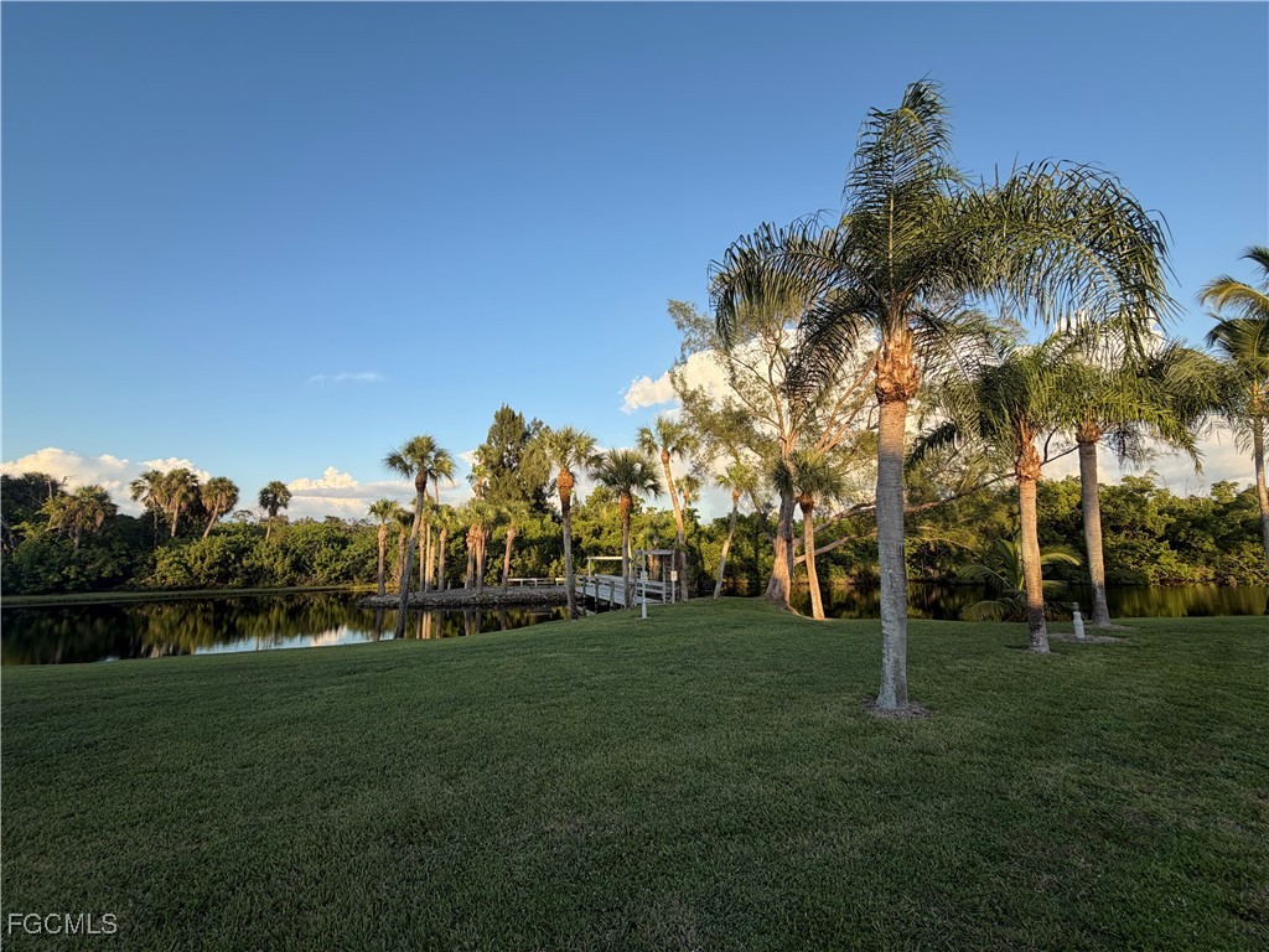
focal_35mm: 14
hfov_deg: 102.1
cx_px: 634
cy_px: 476
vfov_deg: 85.7
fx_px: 513
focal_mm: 2.22
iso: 40
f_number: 2.2
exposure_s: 1/531
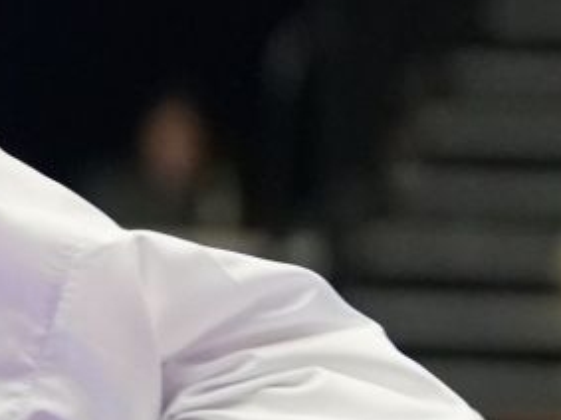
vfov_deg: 1.9
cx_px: -1094
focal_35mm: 782
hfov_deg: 2.5
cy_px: 269
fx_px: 12668
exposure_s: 1/1000
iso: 4000
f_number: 2.8
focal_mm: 128
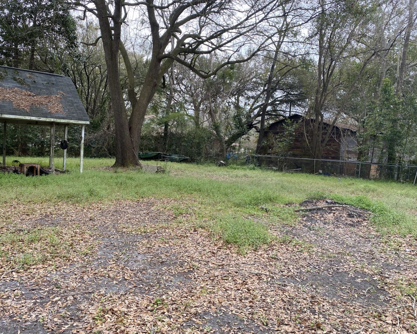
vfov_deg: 51.5
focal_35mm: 28
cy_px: 169
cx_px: 197
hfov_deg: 62.2
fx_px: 346
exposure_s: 1/464
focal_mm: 4.25
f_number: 1.8
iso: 32
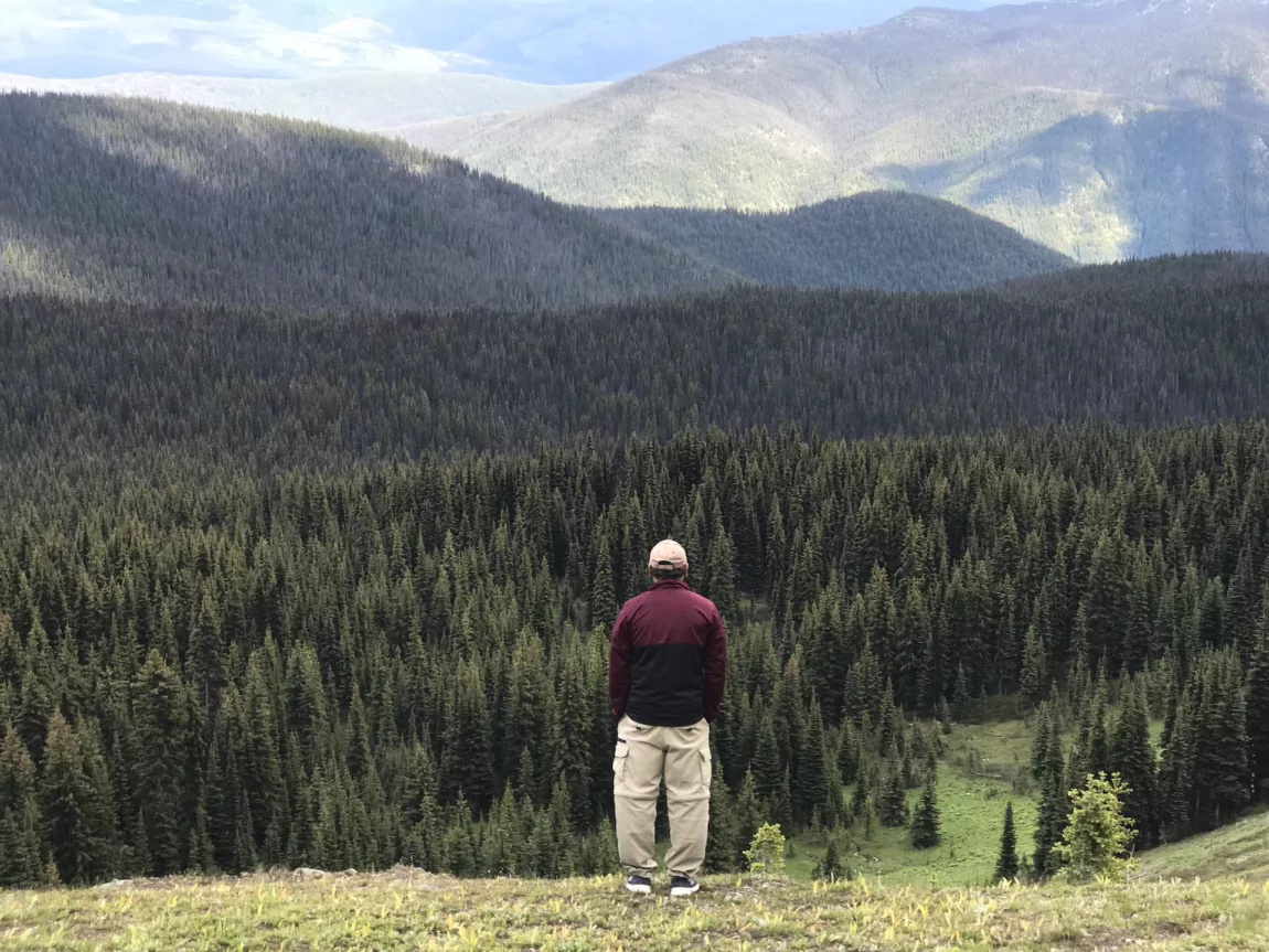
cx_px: 634
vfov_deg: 25.7
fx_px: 2090
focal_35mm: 57
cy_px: 476
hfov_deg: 33.8
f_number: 2.8
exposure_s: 1/195
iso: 20
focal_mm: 6.6
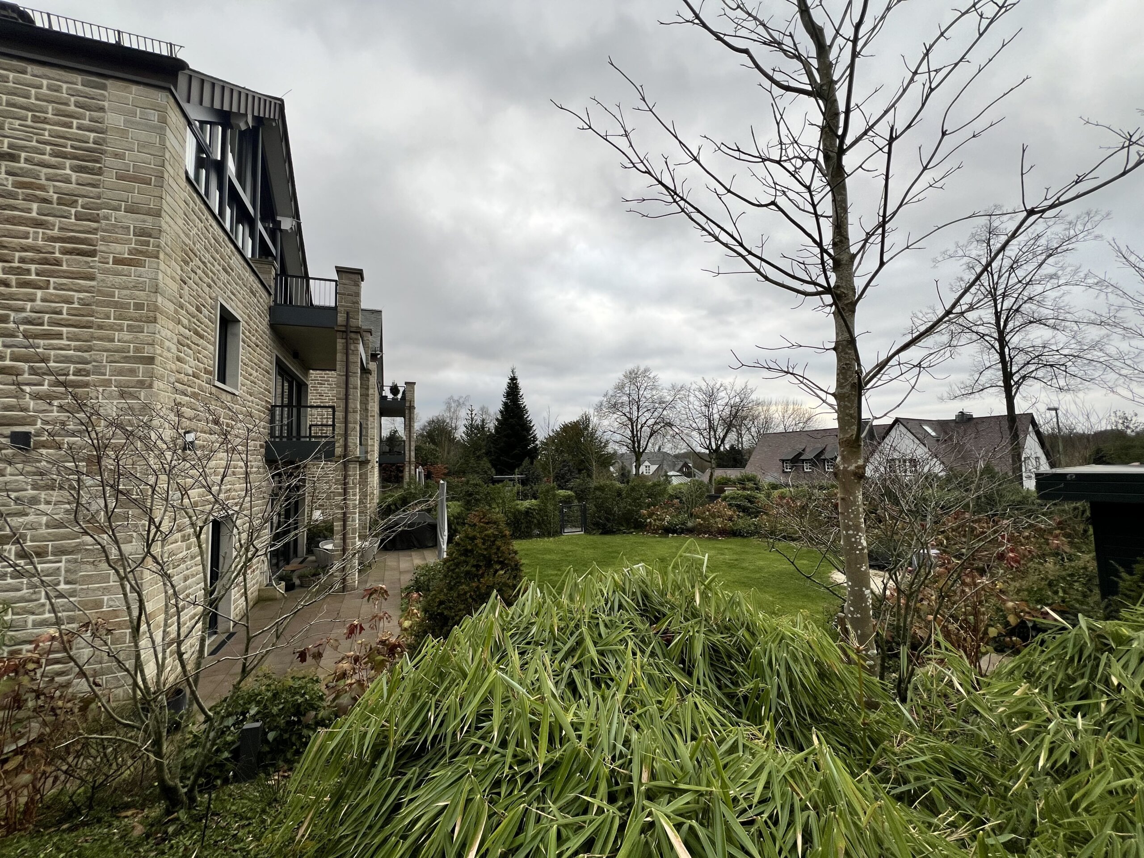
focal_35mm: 13
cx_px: 572
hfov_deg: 106.2
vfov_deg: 89.9
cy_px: 429
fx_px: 430
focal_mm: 1.57
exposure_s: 1/130
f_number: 1.8
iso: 32
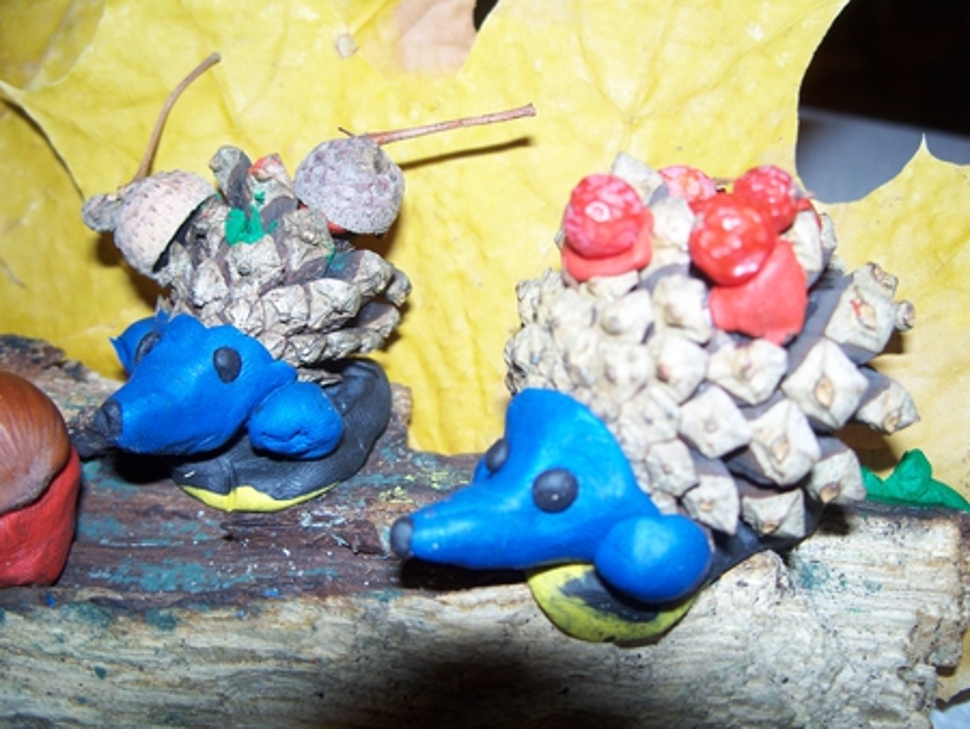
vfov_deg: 38.7
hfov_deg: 50.1
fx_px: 1037
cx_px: 485
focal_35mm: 37
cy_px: 364
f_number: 2.8
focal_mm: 7.8
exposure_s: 1/60
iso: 80
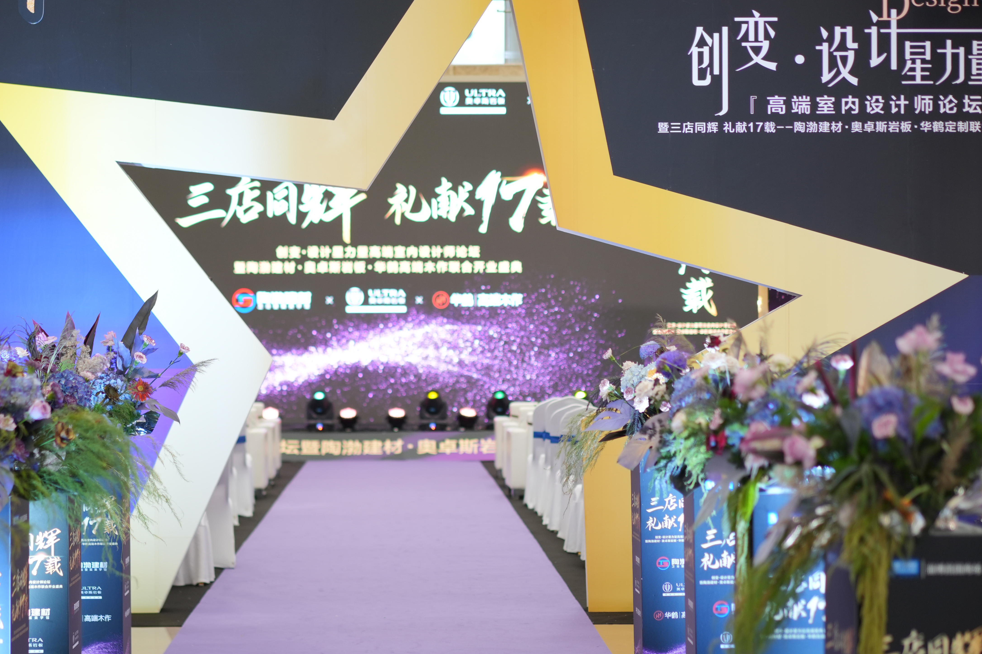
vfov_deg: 15.4
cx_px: 384
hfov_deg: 22.8
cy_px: 360
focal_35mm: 89
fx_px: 2427
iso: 250
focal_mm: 55
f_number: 1.8
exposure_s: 1/160
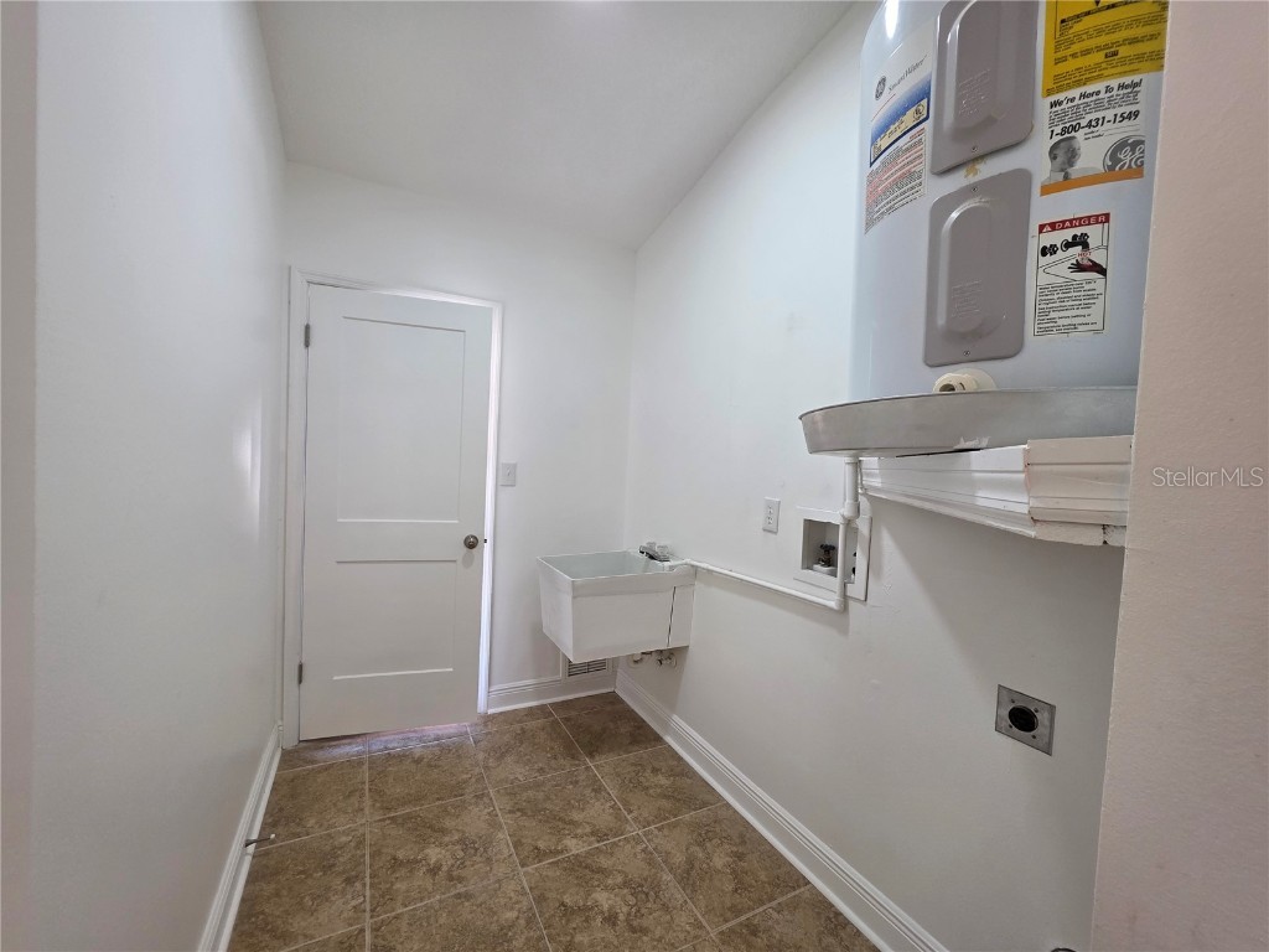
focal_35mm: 13
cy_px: 476
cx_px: 634
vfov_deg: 89.9
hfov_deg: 106.2
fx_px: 477
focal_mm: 2.2
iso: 200
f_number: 1.9
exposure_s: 1/120
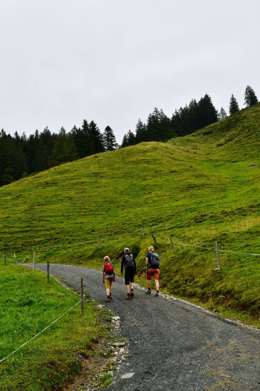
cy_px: 196
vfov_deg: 53.1
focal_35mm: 36
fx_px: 390
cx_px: 130
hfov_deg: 36.9
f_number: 7.1
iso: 200
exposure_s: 1/250
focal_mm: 24
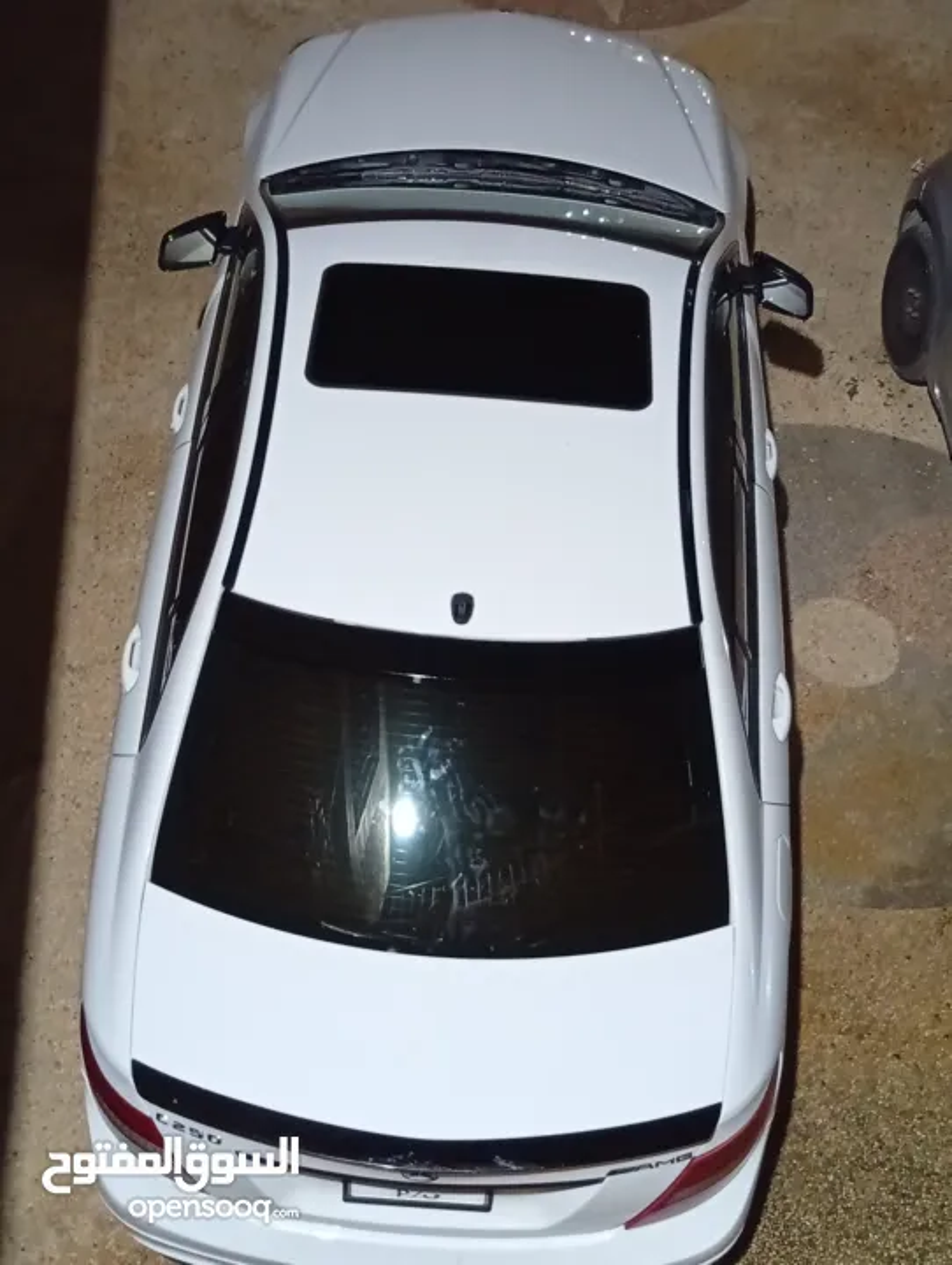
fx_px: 1610
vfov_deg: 42.9
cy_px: 632
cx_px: 476
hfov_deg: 32.9
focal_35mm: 44
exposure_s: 1/33.3
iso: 522
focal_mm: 3.84
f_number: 1.8
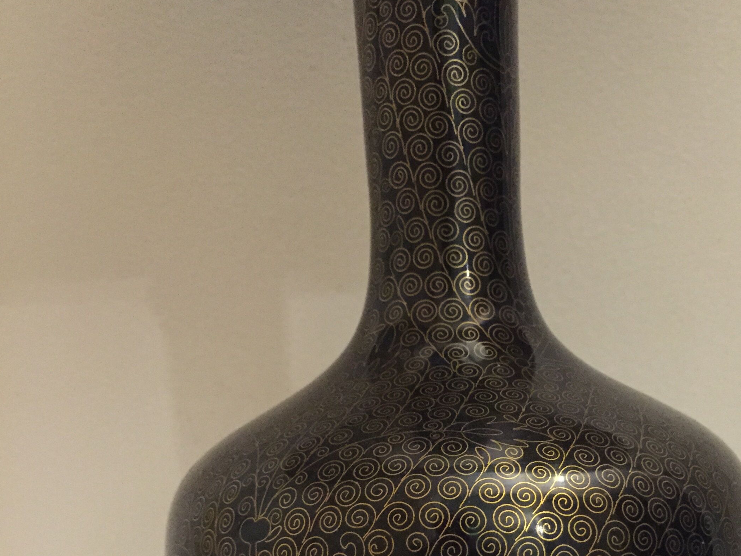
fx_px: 963
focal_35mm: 45
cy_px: 488
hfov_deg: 41.9
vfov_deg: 30.9
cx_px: 429
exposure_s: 1/17
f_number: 2.2
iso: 500
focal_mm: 4.15
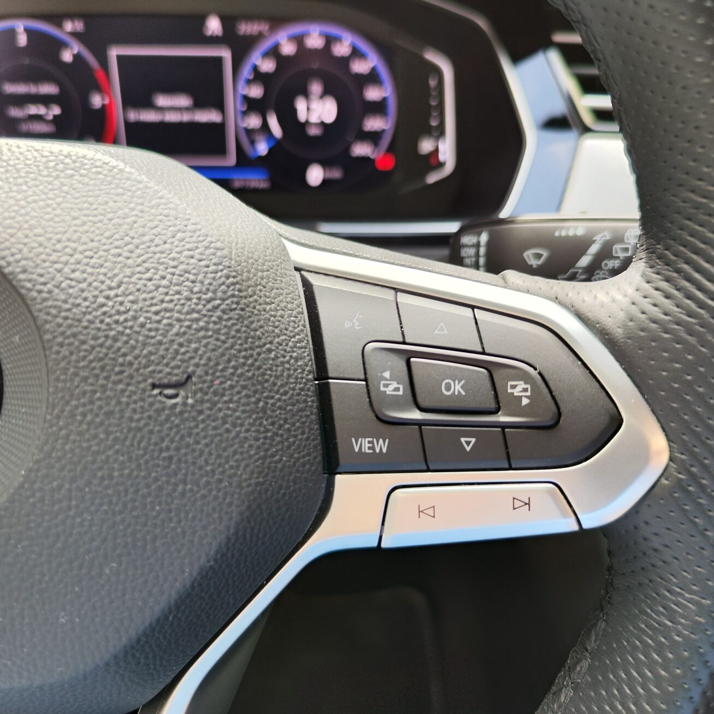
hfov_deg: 57.3
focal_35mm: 28
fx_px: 653
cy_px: 366
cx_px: 352
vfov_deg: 57.3
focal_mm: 7.01
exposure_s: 1/100
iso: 67
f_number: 1.69
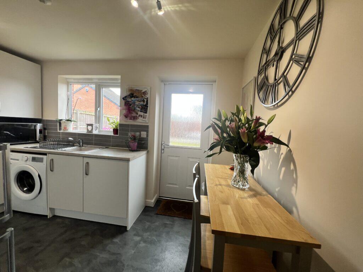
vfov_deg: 89.9
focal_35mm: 13
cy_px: 136
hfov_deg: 106.2
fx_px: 136
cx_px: 182
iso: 50
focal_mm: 1.57
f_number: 1.8
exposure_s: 1/99
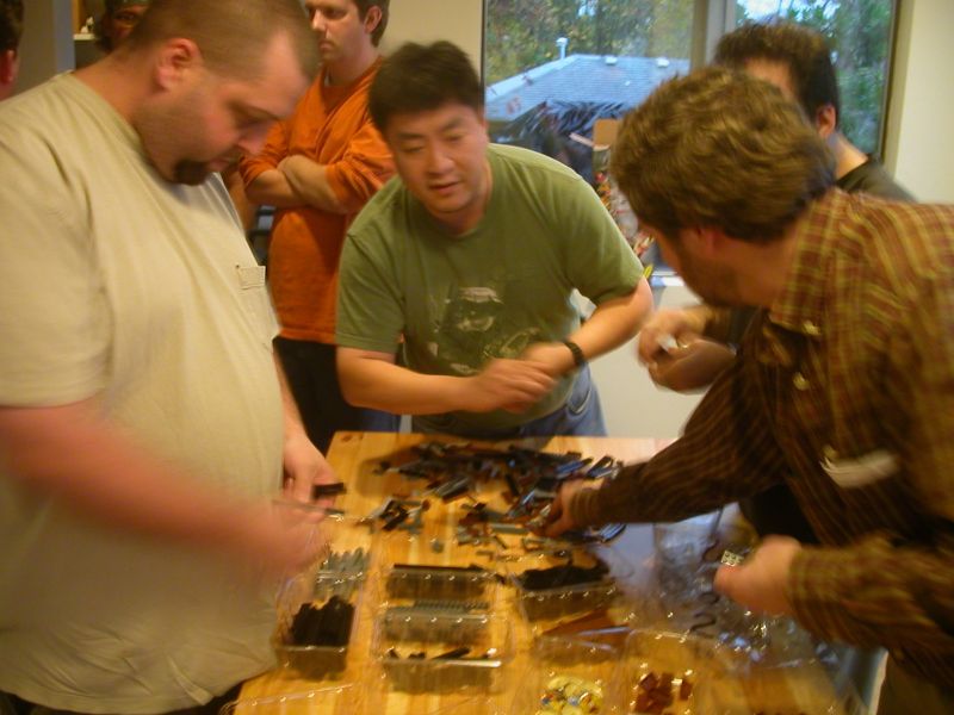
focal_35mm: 37
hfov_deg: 50.1
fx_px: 1020
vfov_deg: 38.7
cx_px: 477
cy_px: 358
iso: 100
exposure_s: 1/6.2
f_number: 2.7
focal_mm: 5.6
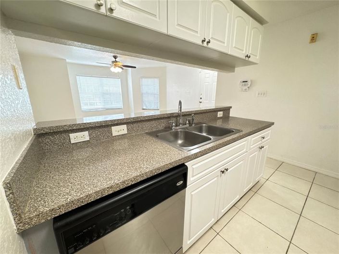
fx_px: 137
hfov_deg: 102.1
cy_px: 127
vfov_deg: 85.6
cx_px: 170
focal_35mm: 14
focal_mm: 2.22
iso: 320
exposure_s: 1/60
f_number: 2.2
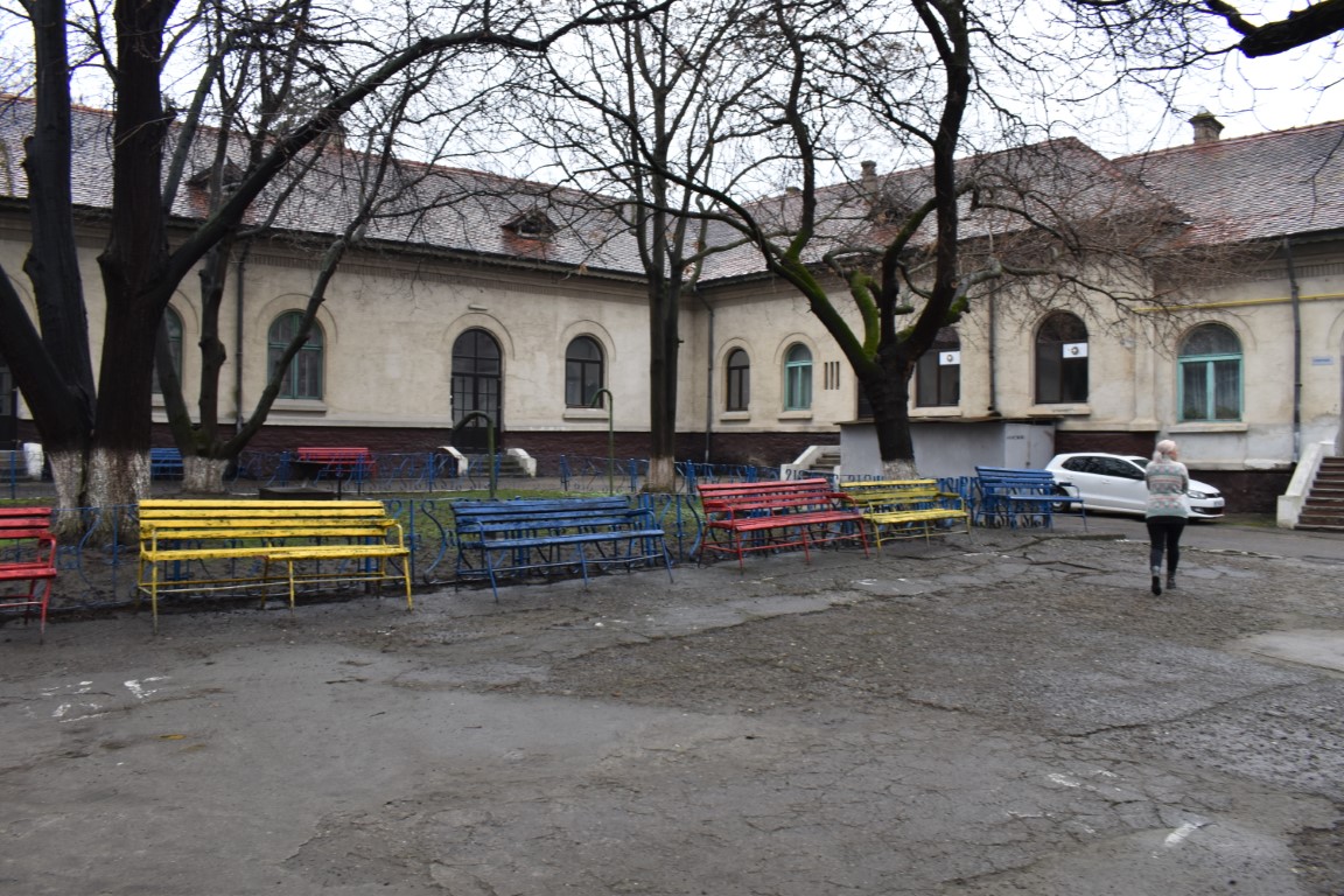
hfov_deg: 67.4
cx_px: 672
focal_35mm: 27
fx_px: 1008
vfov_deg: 47.9
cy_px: 448
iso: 400
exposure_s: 1/200
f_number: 7.1
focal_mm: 18
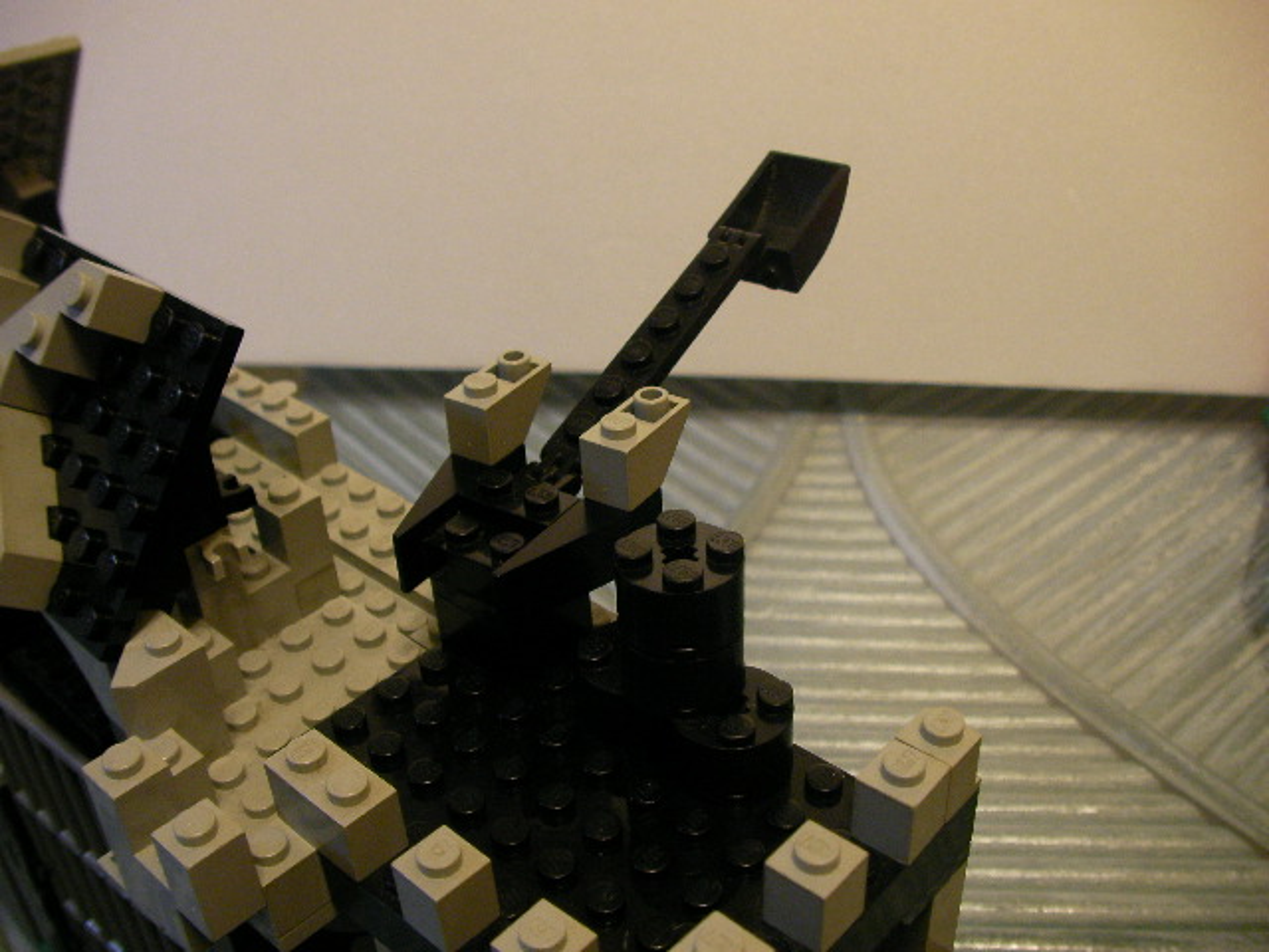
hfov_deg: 49.0
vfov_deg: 37.7
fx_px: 1393
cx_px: 634
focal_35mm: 38
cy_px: 476
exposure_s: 1/5.4
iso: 200
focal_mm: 6.3
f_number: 3.5
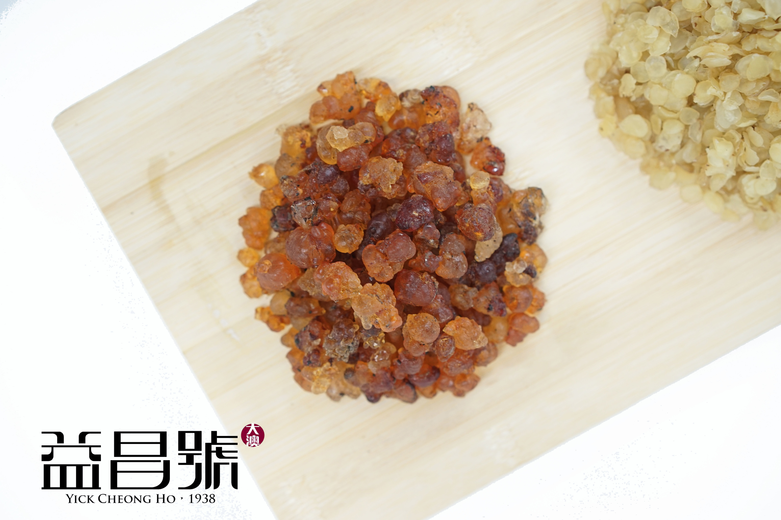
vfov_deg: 24.6
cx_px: 390
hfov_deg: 36.2
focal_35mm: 55
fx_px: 1193
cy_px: 260
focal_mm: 55
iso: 1000
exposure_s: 1/60
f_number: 3.5
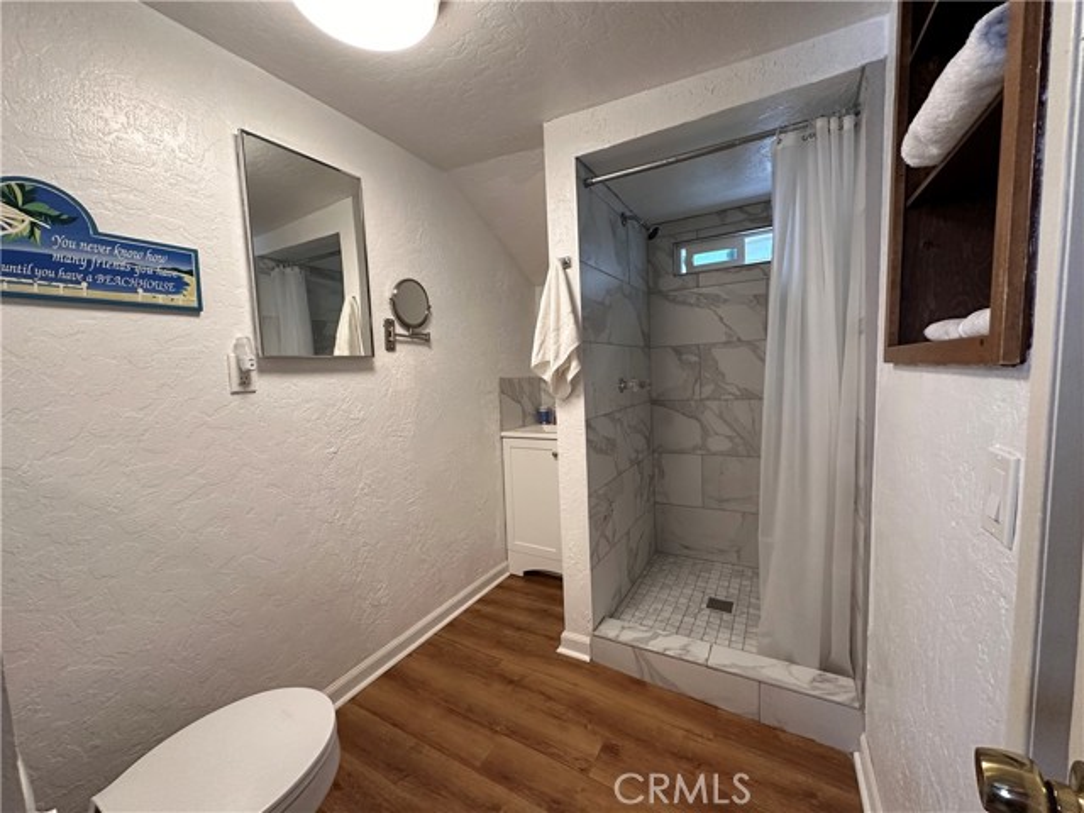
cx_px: 542
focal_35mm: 14
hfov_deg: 102.1
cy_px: 406
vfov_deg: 85.7
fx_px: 438
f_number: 2.2
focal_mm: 2.22
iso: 250
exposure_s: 1/120
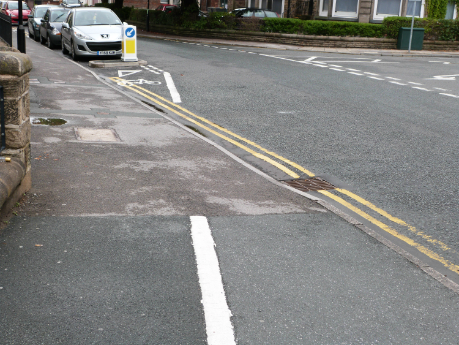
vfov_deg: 29.1
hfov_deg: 38.2
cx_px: 230
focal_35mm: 50
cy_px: 172
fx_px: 663
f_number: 4
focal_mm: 9
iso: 100
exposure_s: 1/200
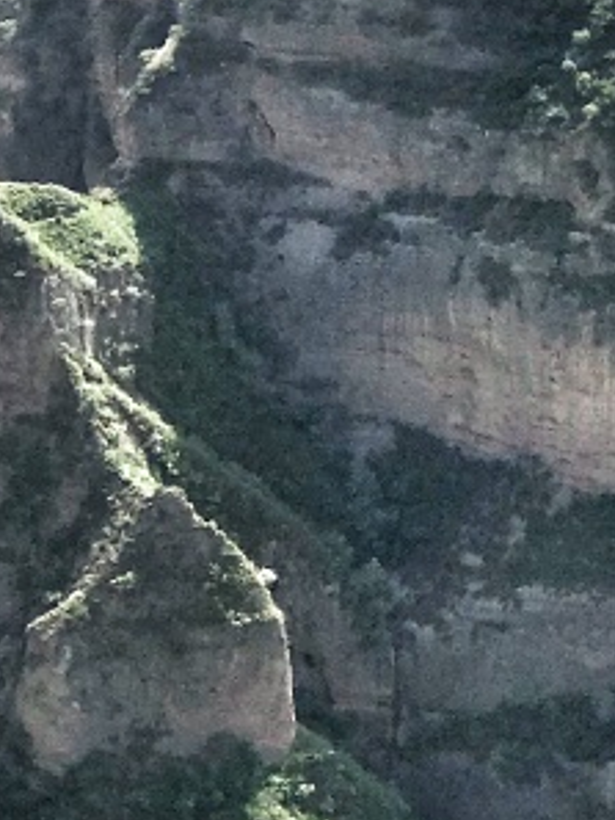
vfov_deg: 8.6
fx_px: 5444
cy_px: 420
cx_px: 565
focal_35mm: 230
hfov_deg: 6.5
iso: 20
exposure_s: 1/1064
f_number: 2.8
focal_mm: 6.6
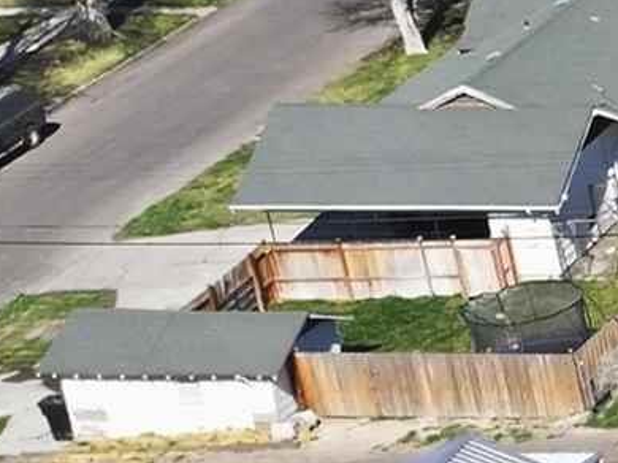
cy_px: 616
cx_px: 1941
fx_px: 3372
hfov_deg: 8.5
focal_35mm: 189
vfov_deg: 7.7
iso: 170
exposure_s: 1/2500
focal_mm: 12.3
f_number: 2.8
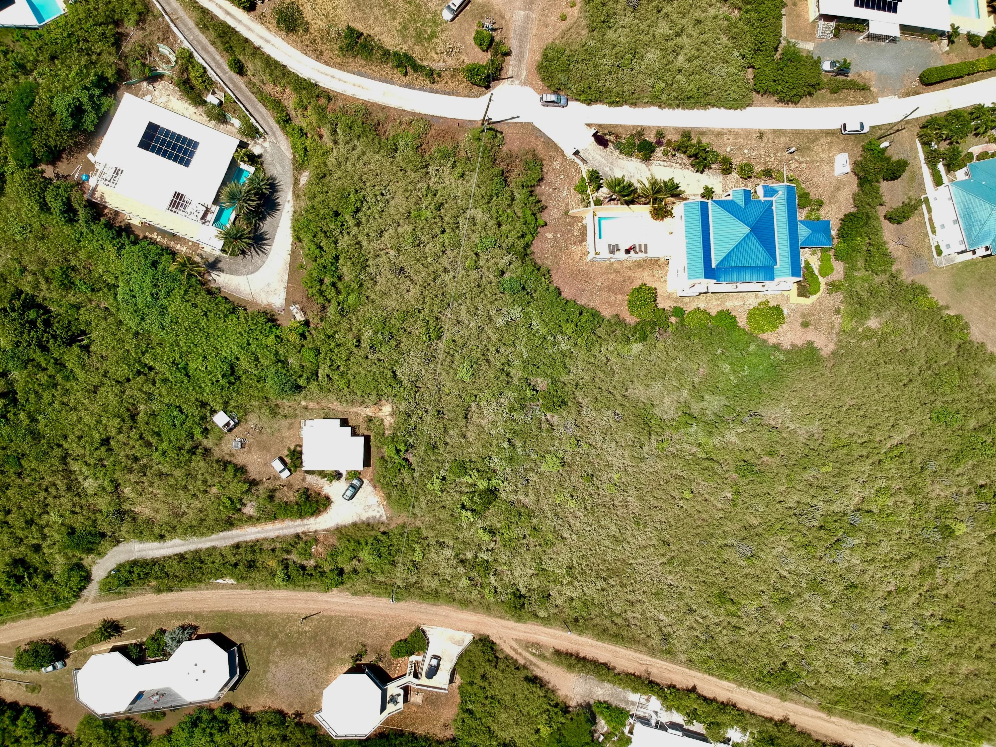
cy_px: 374
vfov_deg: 54.9
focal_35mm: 25
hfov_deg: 69.4
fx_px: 719
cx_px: 498
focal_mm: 4.49
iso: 100
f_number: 2.6
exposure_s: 1/320
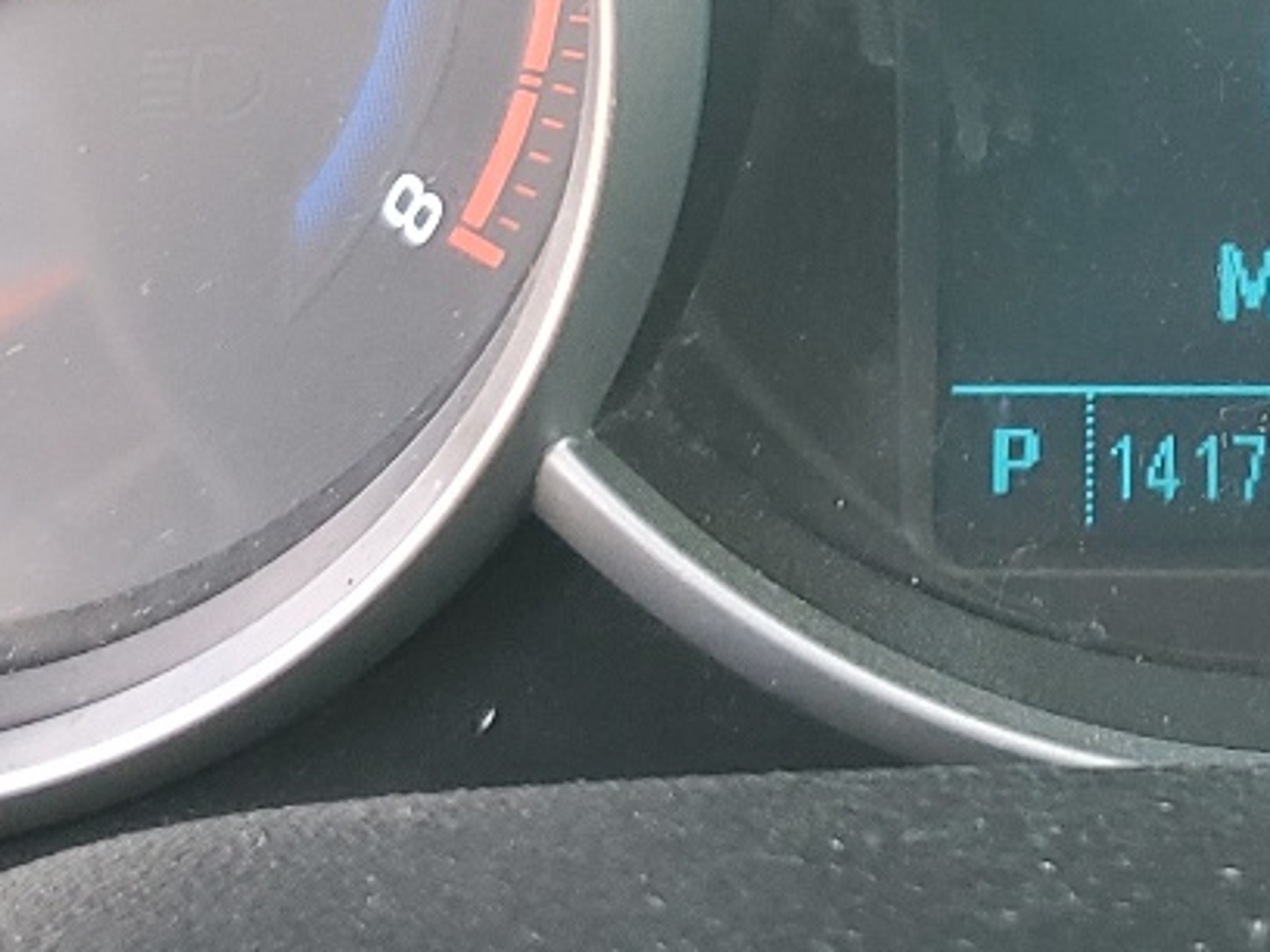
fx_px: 3742
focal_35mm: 102
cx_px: 1236
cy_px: -320
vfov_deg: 13.9
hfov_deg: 18.8
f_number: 1.5
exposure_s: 1/120
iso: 70
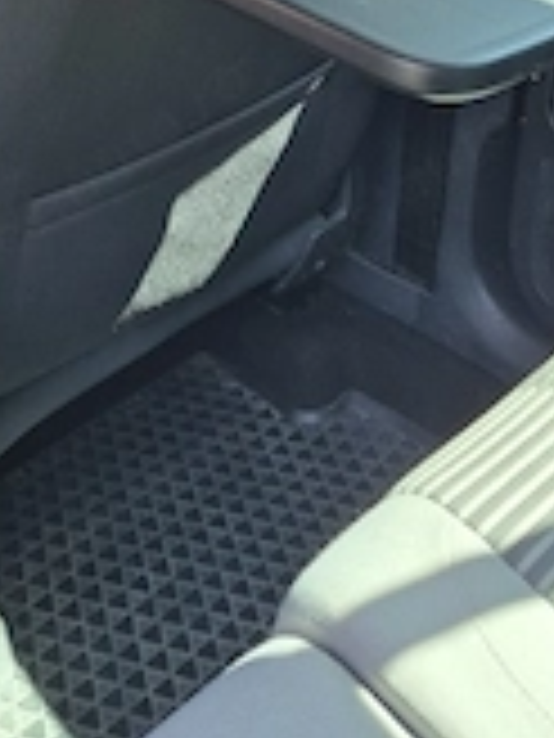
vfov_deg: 29.9
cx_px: 212
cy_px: -122
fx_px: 1195
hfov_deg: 26.0
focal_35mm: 56
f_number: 1.8
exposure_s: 1/182
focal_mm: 5.4
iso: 160
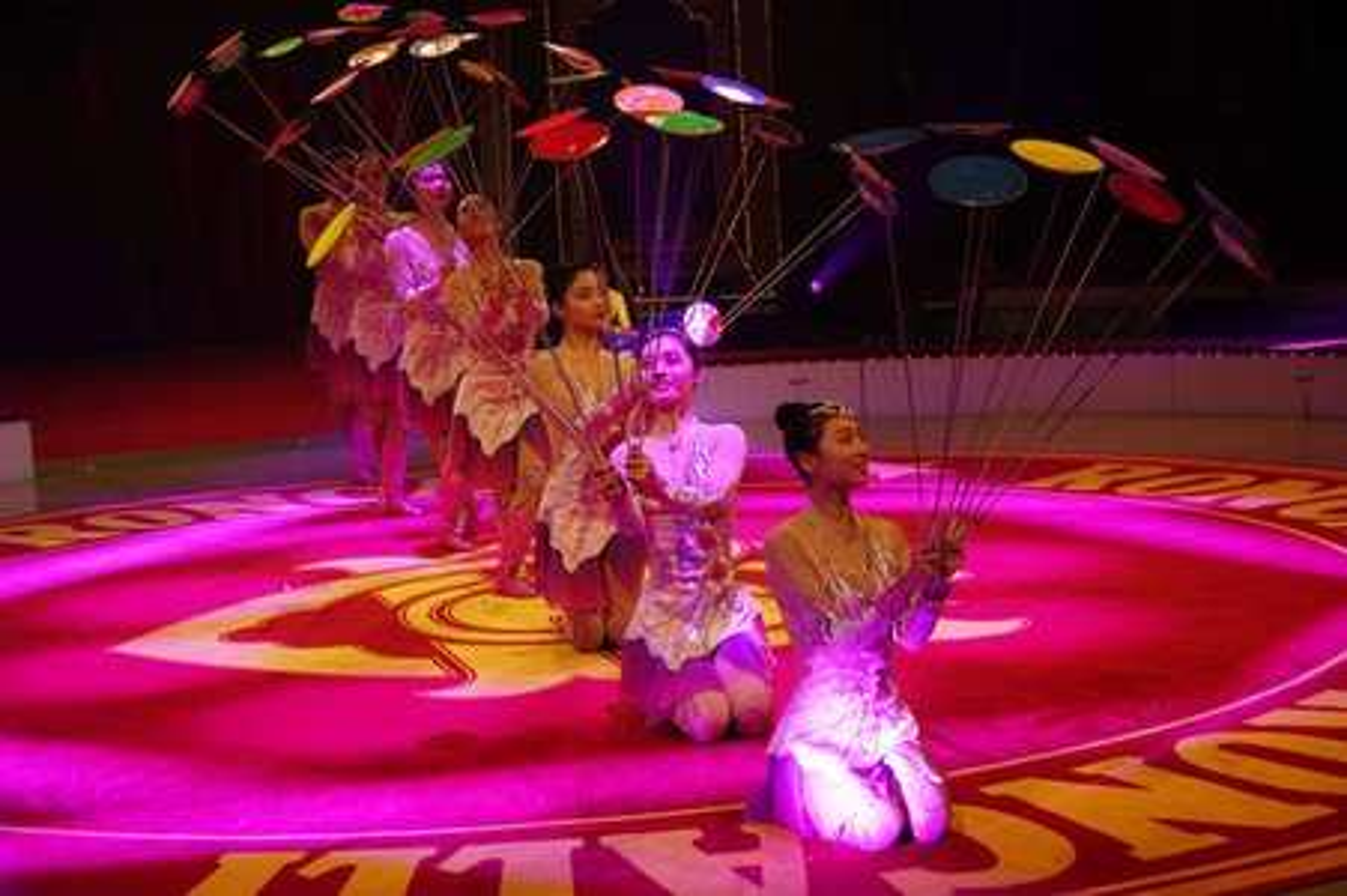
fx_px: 2318
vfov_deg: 21.9
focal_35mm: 62
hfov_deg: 32.4
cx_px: 674
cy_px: 448
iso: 1600
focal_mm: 62
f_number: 4.5
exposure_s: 1/1600
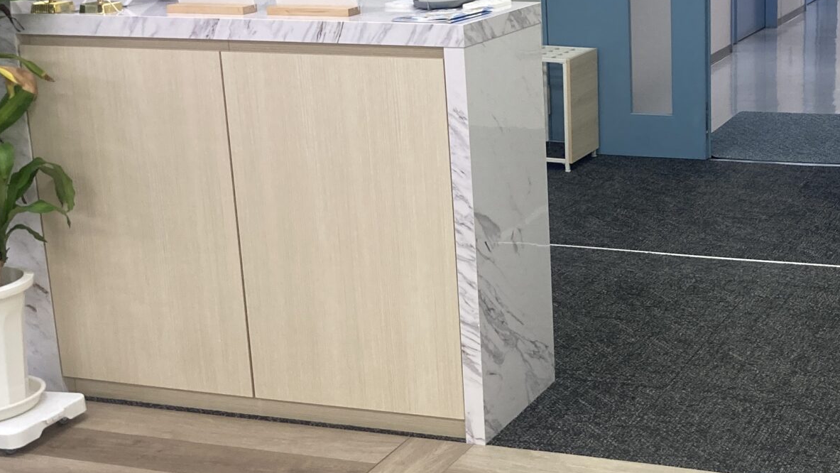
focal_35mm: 66
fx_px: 1470
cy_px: 275
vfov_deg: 18.3
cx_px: 664
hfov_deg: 31.1
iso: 50
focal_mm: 3.99
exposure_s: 1/60
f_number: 1.8
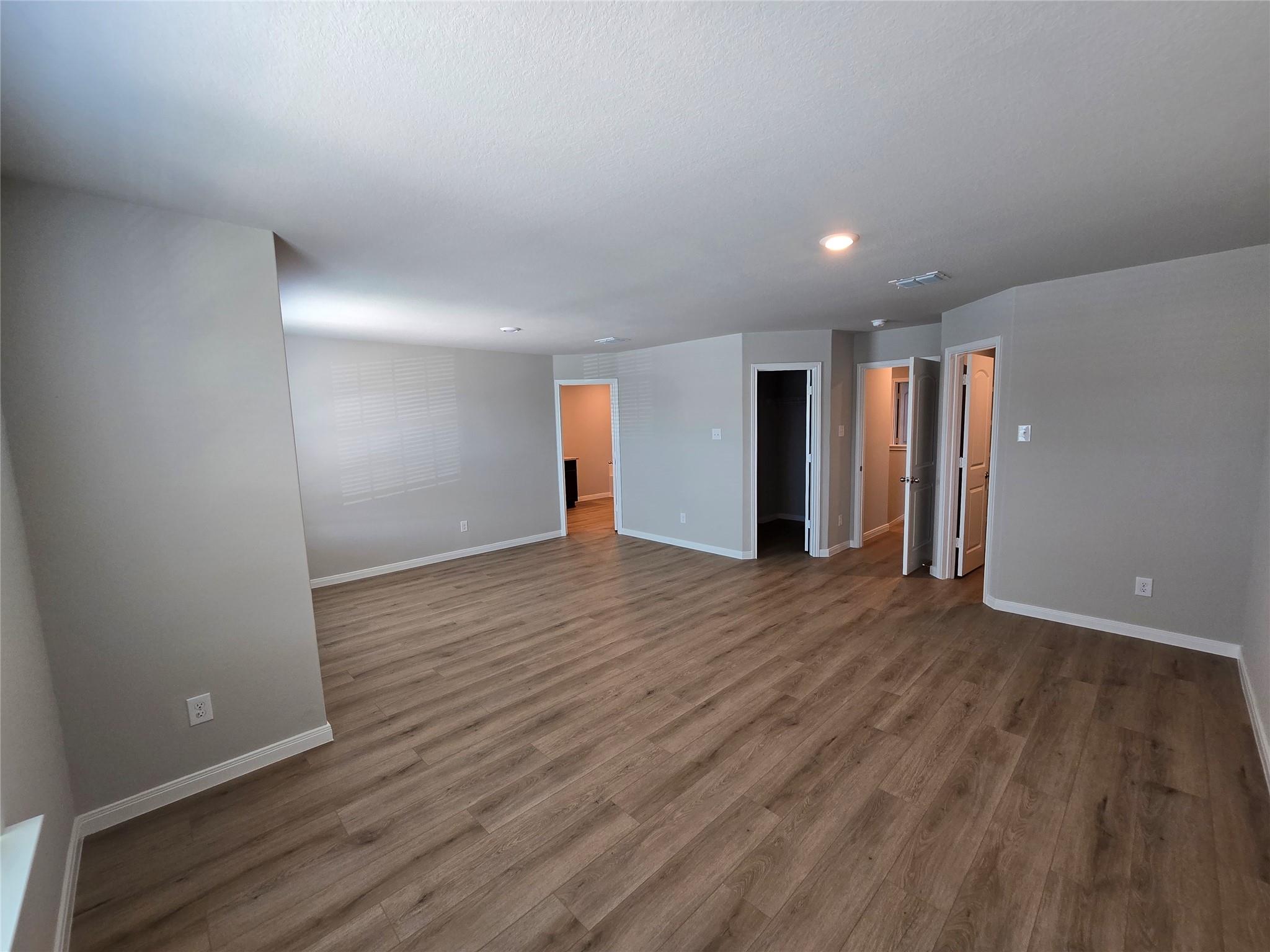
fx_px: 477
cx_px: 635
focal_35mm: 13
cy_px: 476
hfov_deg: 106.2
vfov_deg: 89.9
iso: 125
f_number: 2.2
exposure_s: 1/60
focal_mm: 2.2
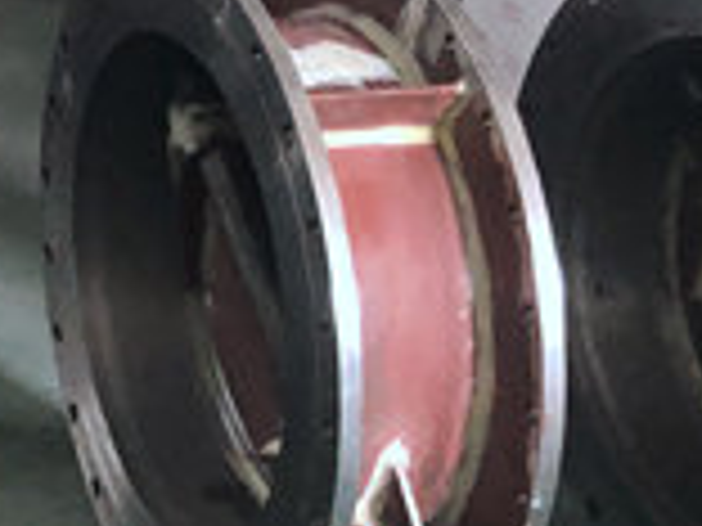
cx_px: -338
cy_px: -238
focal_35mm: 122
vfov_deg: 11.7
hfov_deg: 15.0
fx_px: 2474
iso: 400
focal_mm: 3.99
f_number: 1.8
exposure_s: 1/100
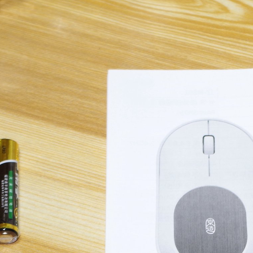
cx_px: 229
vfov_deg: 8.5
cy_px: 158
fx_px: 1712
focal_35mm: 207
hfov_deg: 8.4
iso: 200
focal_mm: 50
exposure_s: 1/60
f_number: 5.6
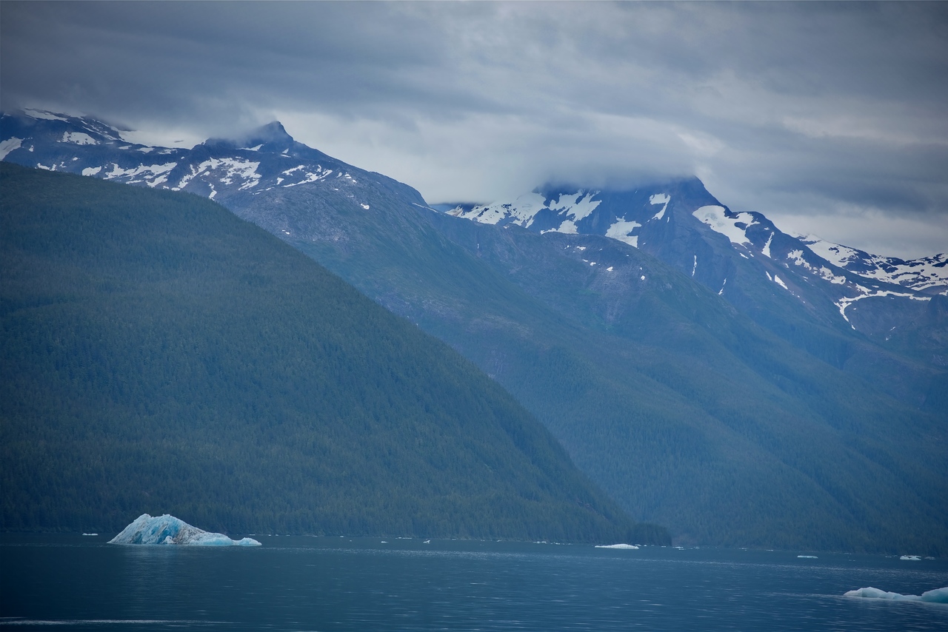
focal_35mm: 170
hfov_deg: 12.1
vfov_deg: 8.1
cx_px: 474
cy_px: 316
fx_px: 4477
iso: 100
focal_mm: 170
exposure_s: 1/400
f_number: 5
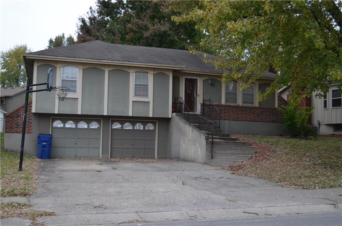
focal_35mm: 42
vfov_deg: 31.7
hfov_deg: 46.5
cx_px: 171
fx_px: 398
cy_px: 113
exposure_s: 1/80
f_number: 4.5
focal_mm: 28
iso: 400
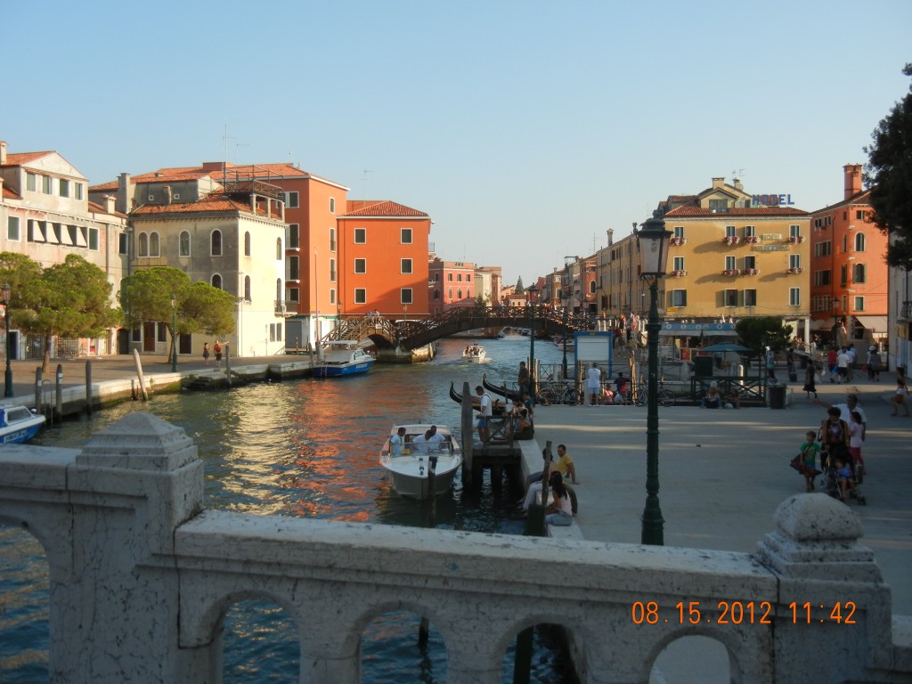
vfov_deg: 41.8
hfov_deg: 54.0
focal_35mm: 34
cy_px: 342
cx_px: 456
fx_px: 896
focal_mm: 6.2
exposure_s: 1/736
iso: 160
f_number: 3.6
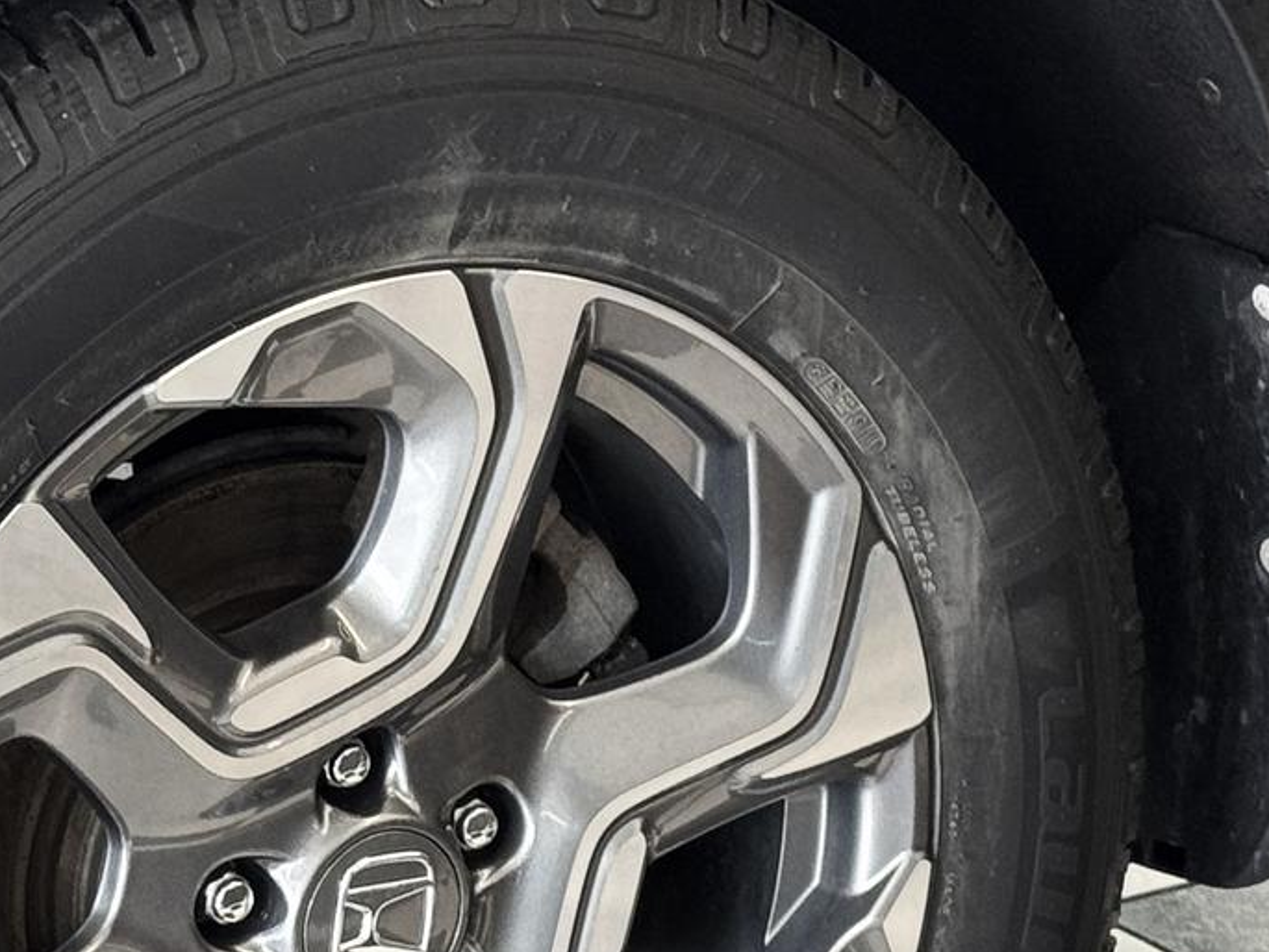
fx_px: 6233
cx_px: 395
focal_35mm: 170
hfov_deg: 11.6
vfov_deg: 8.7
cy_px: 854
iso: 160
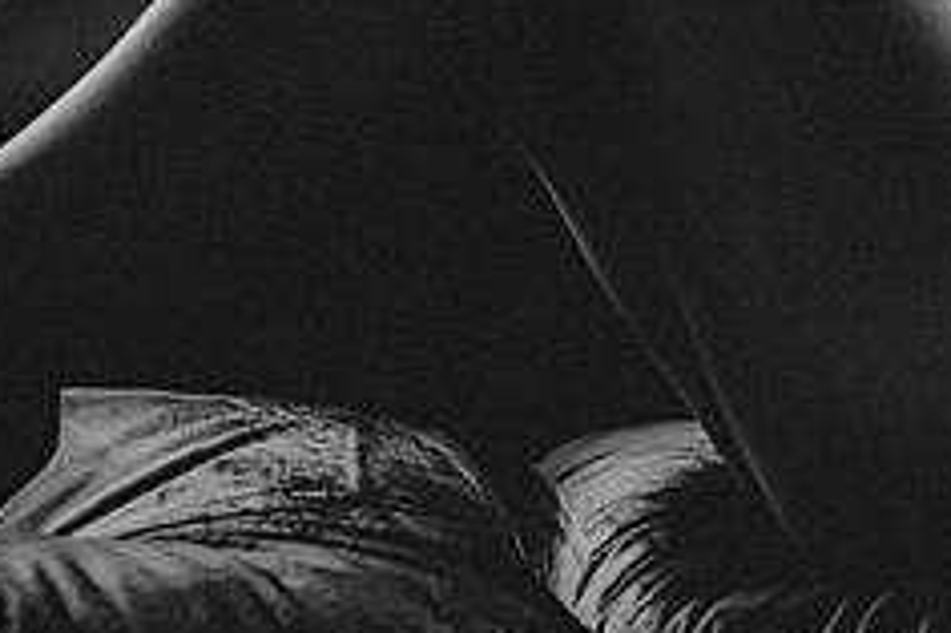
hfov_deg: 11.6
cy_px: -149
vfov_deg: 7.6
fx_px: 4699
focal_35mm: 178
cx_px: 459
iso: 800
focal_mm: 35
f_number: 2.2
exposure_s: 1/160
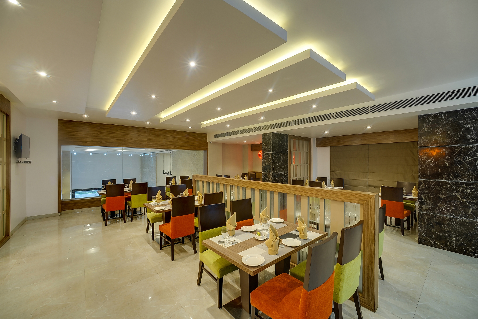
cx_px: 239
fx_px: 186
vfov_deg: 81.2
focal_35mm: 14
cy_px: 160
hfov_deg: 104.3
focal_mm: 14
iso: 200
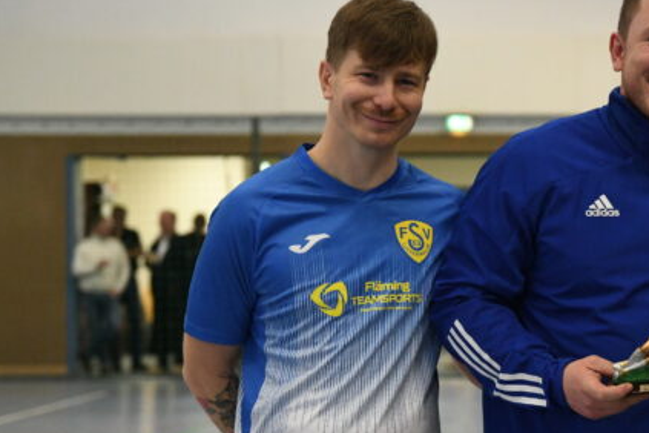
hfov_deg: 16.0
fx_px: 2271
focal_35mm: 126
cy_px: 251
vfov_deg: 10.9
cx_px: 632
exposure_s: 1/800
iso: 5000
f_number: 2.8
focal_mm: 52
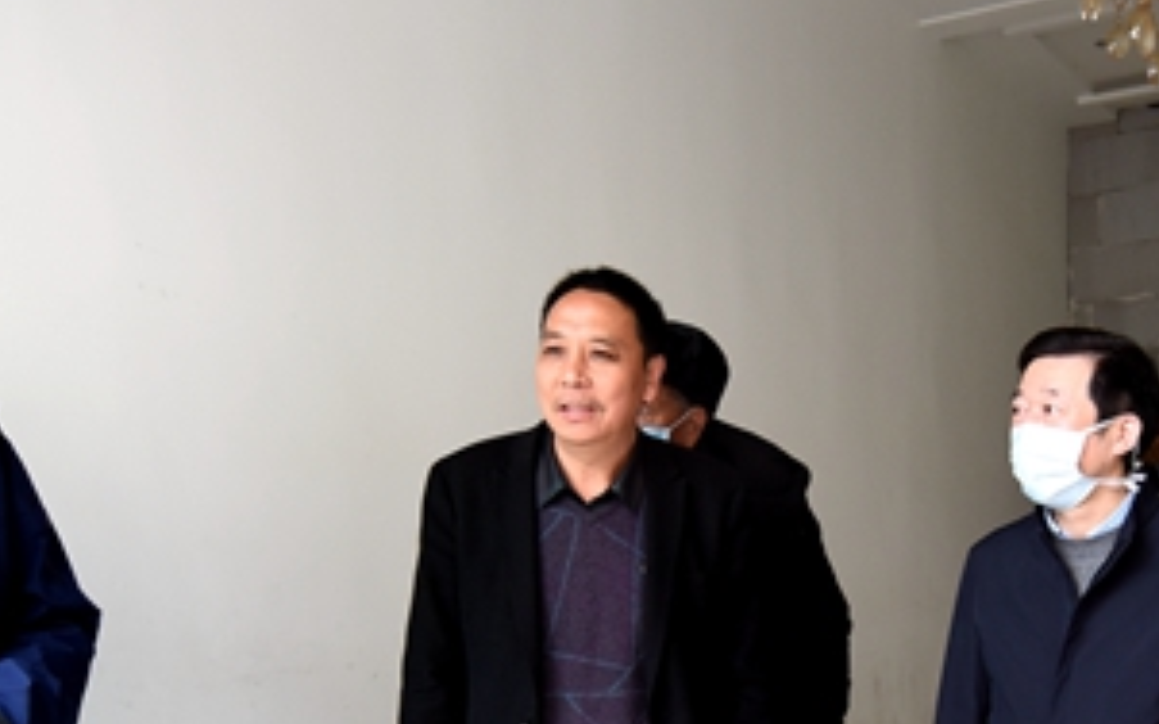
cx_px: 728
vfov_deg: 32.8
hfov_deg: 51.0
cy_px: 558
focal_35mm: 38
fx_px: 1200
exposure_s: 1/50
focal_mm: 14
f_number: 3.5
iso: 800
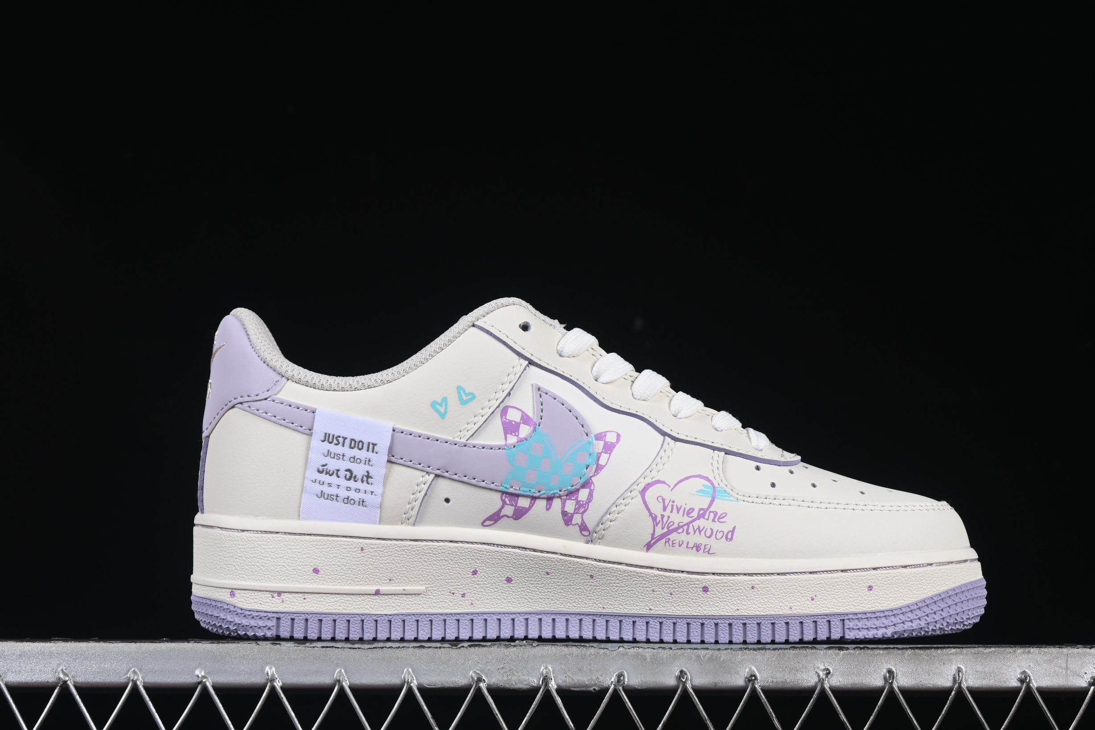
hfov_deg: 23.9
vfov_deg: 16.1
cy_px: 385
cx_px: 581
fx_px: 2586
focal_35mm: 85
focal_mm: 50
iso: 160
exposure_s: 1/80
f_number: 8
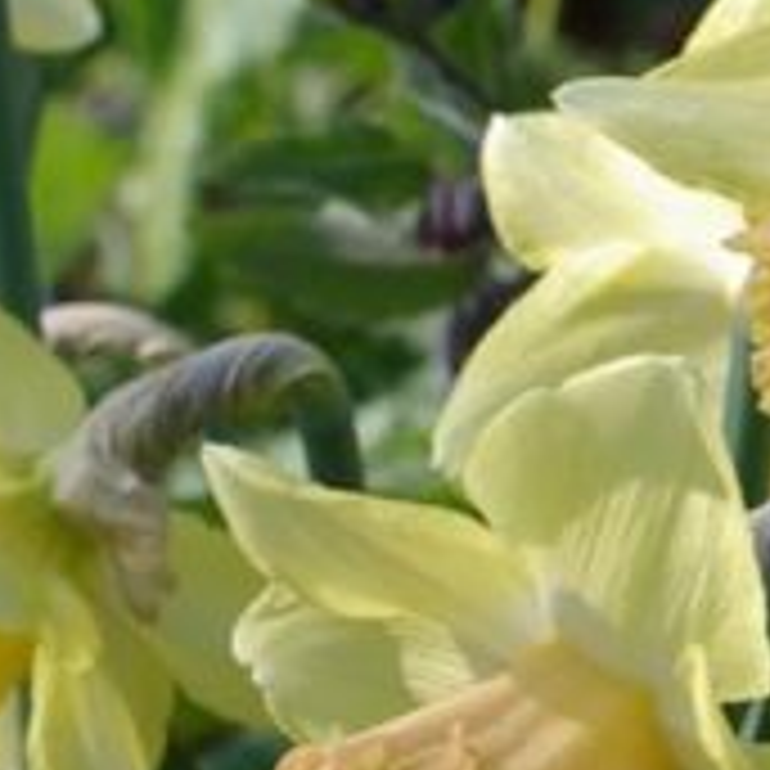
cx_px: 1139
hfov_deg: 4.5
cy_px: 673
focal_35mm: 383
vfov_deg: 4.6
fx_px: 9639
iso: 100
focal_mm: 50
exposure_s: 1/125
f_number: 5.6
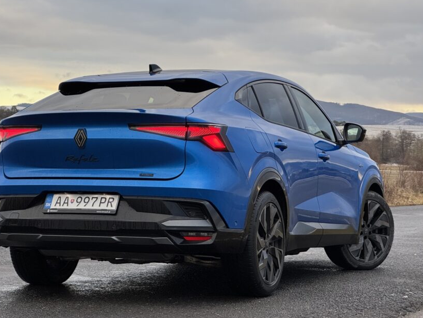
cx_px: 199
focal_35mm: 96
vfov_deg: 15.4
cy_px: 136
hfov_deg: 20.4
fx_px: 1173
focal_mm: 9
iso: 64
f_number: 2.8
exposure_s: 1/99
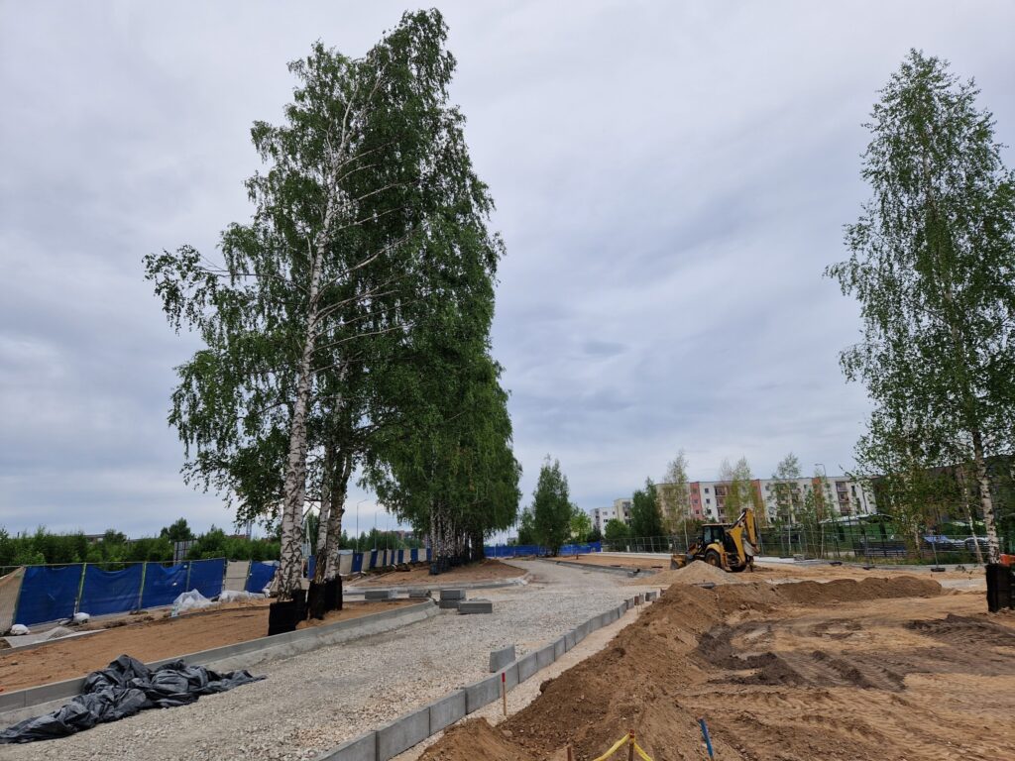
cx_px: 508
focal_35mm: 23
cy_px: 380
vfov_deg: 58.9
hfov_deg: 73.9
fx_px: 674
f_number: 1.8
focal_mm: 5.4
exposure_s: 1/898
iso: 50
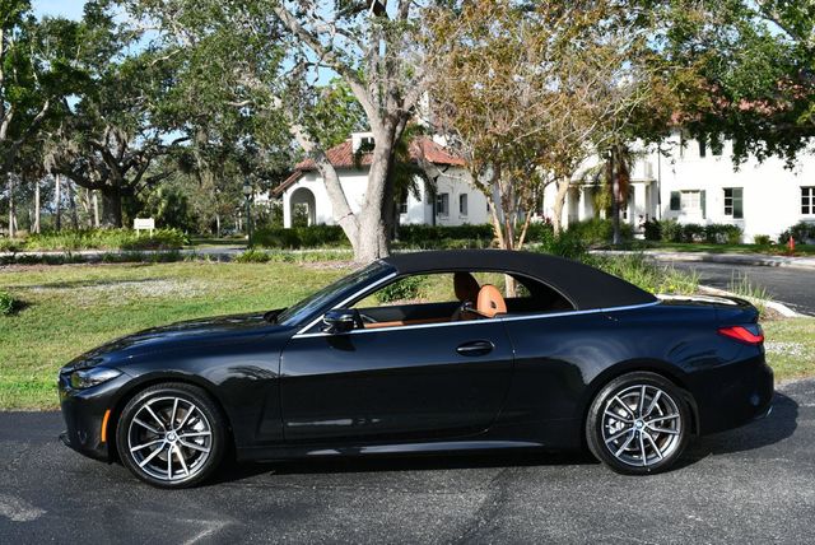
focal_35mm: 44
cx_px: 408
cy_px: 272
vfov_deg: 30.6
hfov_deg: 44.5
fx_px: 997
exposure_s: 1/200
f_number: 7.1
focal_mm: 22
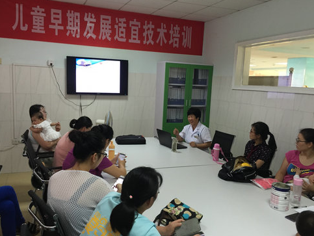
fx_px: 272
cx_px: 156
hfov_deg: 59.9
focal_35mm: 30
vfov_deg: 46.9
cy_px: 119
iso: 125
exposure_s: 1/33
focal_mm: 4.15
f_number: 2.2
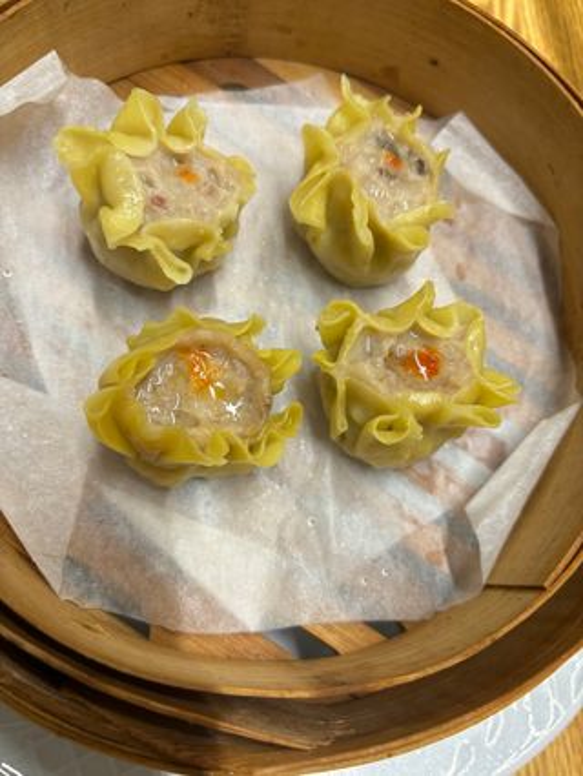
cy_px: 388
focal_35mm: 26
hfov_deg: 53.1
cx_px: 292
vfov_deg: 67.3
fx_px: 583
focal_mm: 5.96
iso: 80
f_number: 1.6
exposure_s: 1/50
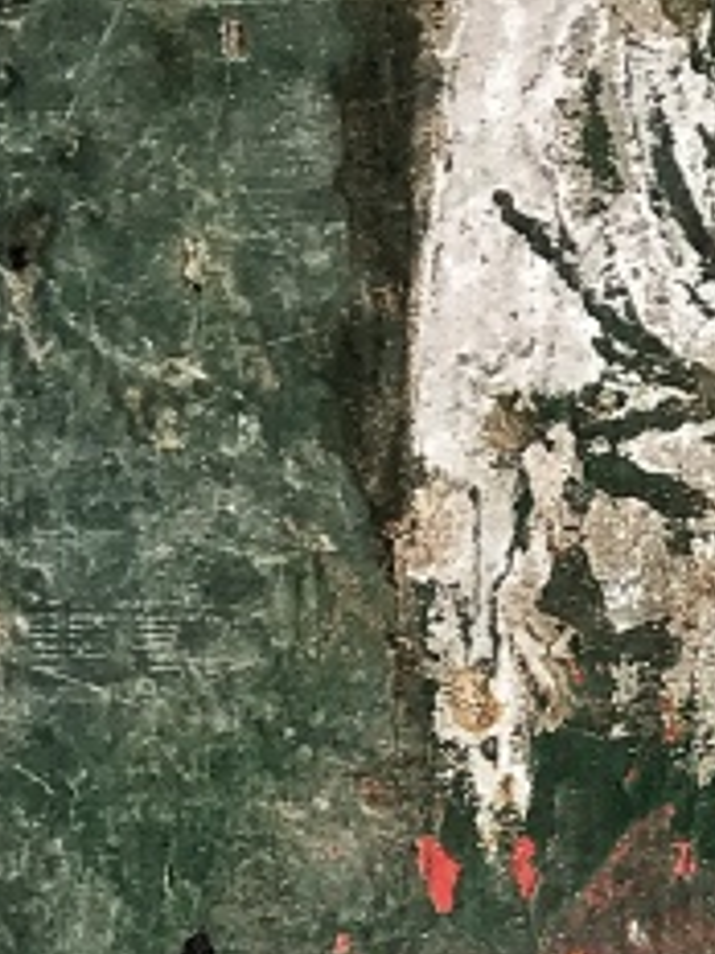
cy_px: 1670
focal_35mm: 145
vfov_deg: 12.5
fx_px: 3993
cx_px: 666
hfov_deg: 10.2
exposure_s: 1/45
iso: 25
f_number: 1.8
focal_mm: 3.99
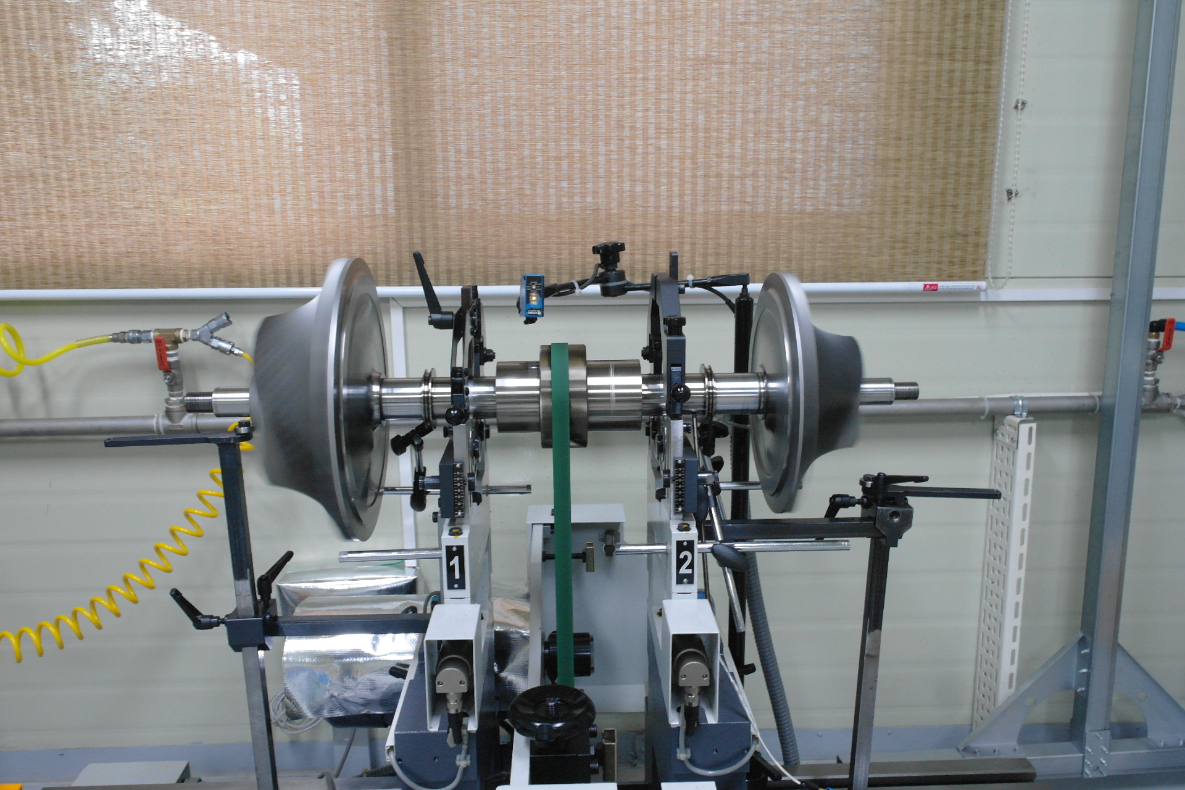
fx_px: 987
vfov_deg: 43.6
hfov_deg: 61.9
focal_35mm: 30
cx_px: 592
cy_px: 395
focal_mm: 20
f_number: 7.1
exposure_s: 1/13
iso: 800
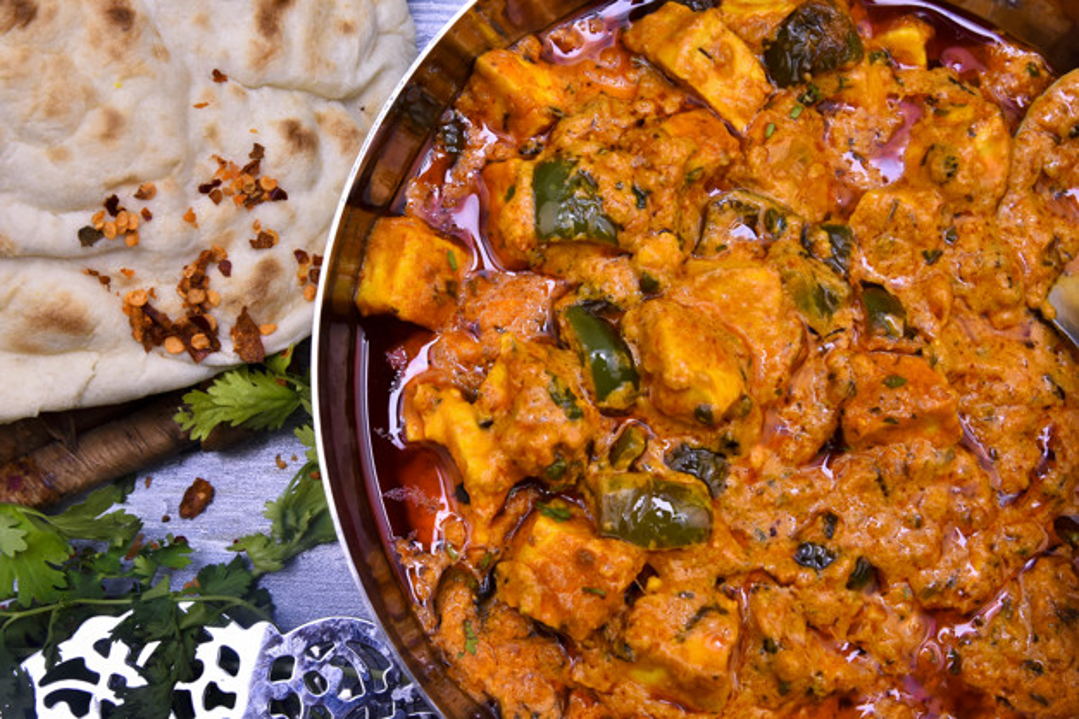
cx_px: 540
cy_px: 360
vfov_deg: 23.4
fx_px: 1738
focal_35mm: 58
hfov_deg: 34.5
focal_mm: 58
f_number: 11
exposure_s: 1/125
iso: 400
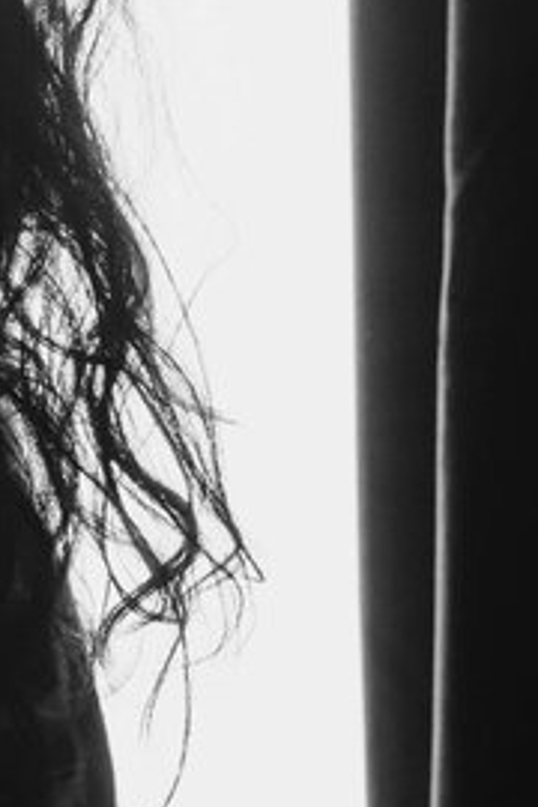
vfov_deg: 8.8
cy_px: 544
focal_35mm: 233
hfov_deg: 5.5
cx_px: -1109
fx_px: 5223
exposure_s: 1/320
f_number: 5.6
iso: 400
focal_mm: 35
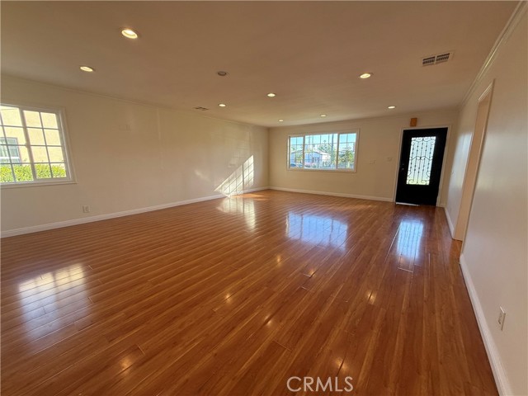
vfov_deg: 85.7
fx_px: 214
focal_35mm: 14
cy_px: 198
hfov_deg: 102.1
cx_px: 264
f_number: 2.2
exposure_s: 1/120
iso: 64
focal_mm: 2.22
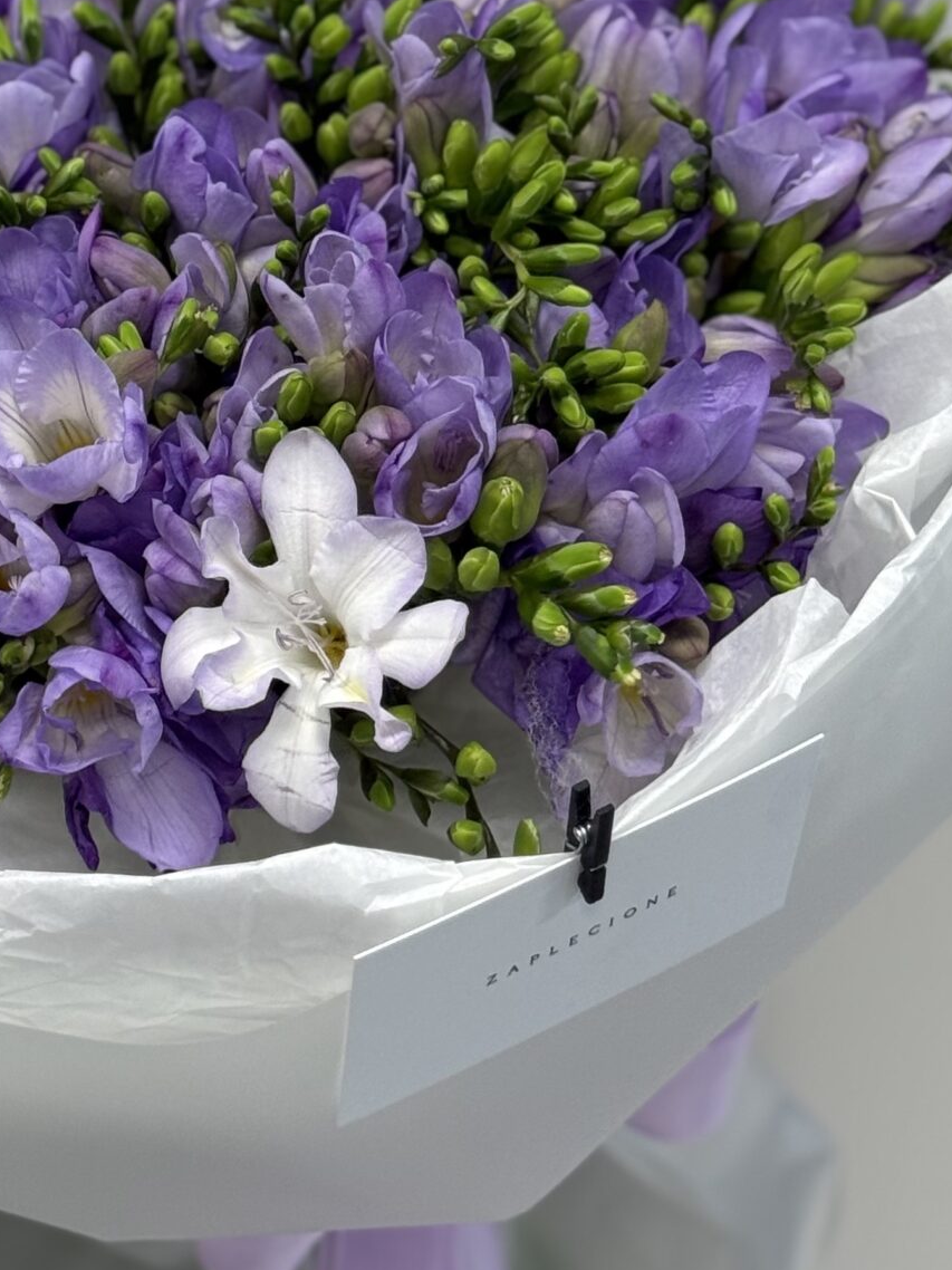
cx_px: 135
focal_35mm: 108
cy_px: 294
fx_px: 3962
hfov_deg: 13.6
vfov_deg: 18.1
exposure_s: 1/100
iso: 80
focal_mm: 6.76
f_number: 1.78
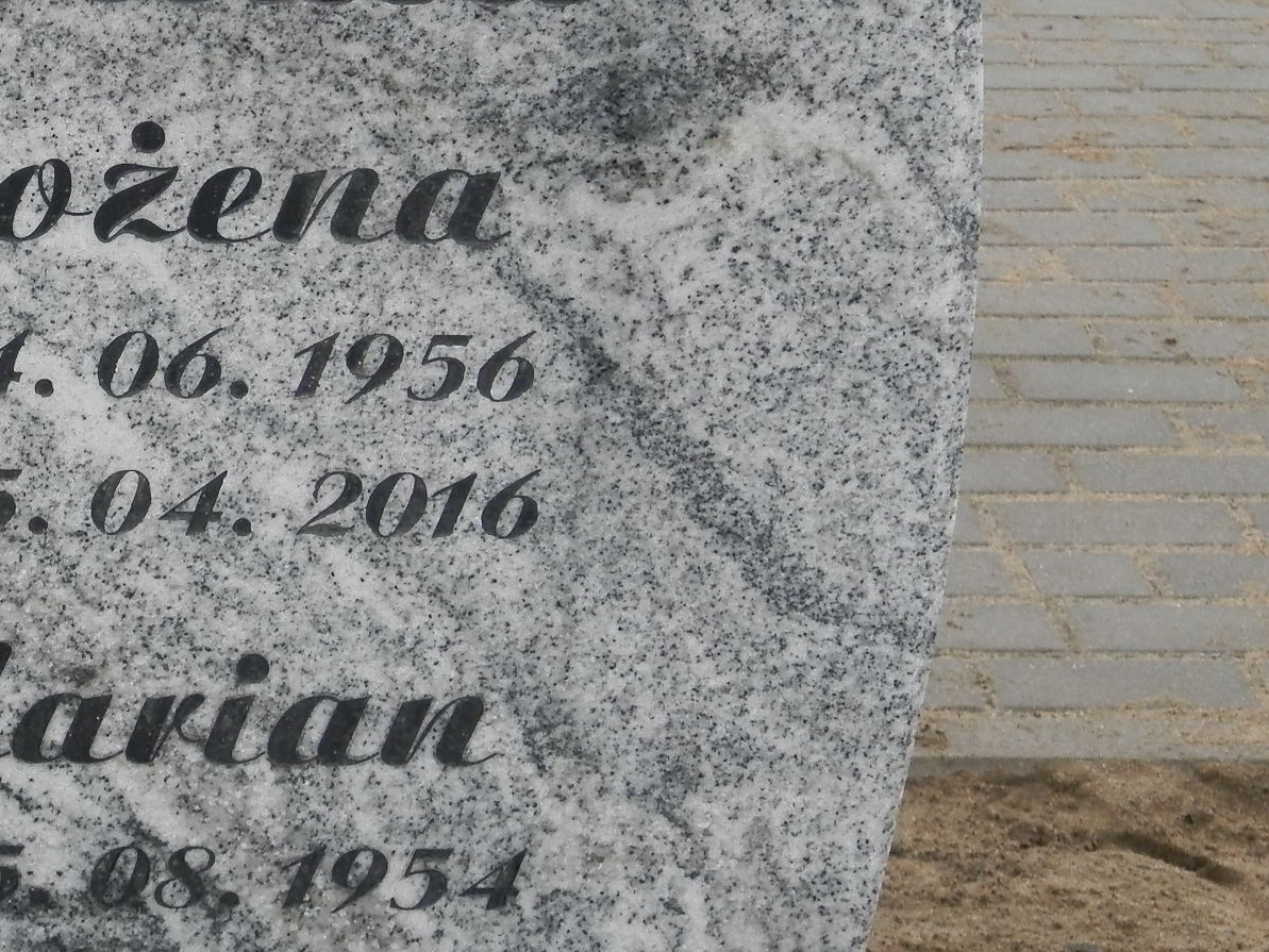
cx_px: 41
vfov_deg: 12.5
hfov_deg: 16.4
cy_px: 294
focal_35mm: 118
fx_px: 4326
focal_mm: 9.9
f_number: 3.8
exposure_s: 1/125
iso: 200
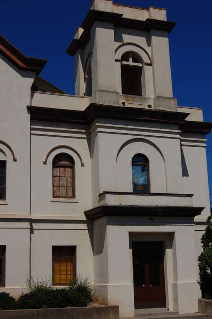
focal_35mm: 55
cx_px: 108
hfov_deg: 24.6
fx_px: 487
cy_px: 168
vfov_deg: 36.3
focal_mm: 32
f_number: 16
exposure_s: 1/400
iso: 200
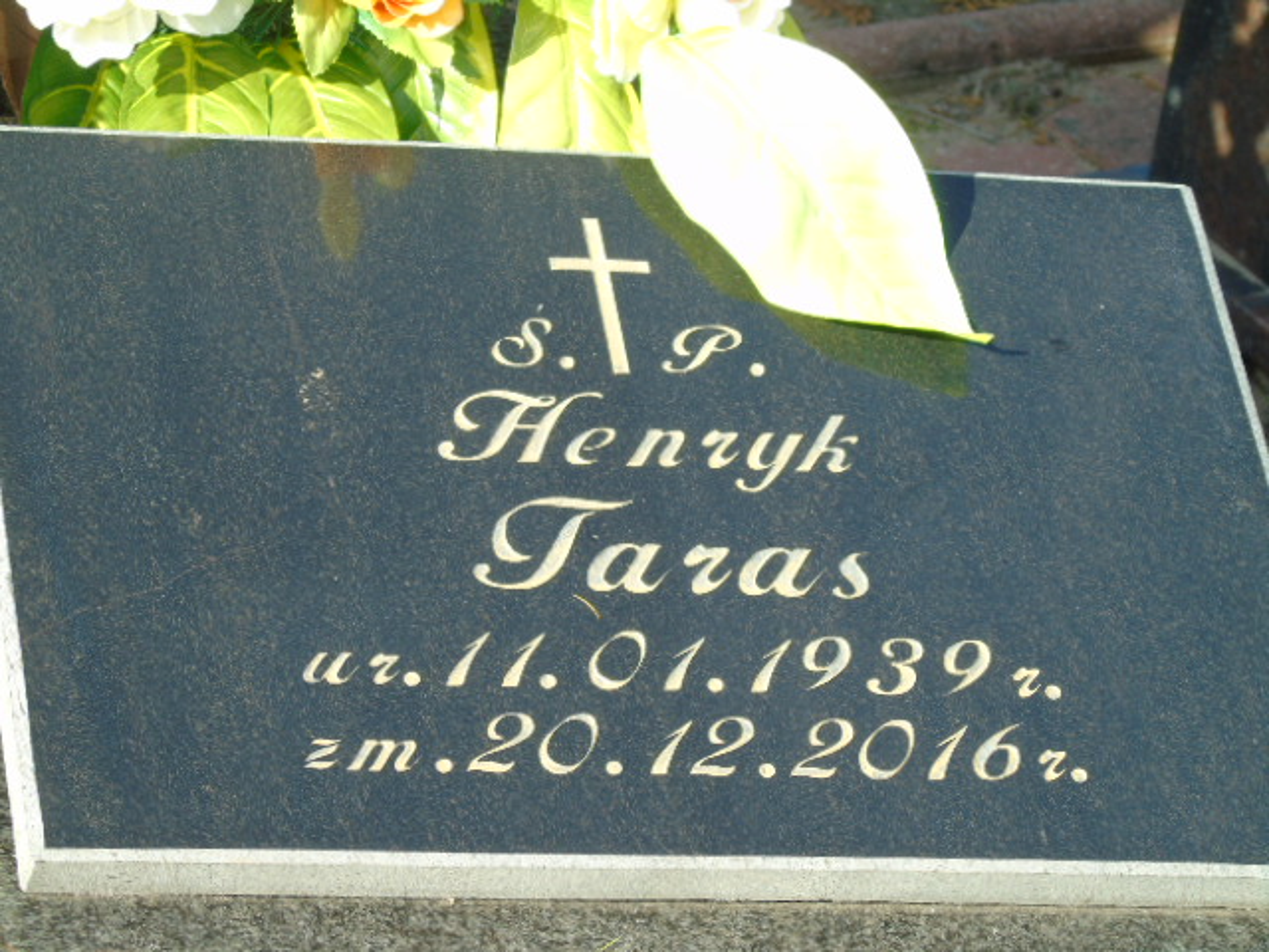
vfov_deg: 9.2
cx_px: 634
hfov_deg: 12.2
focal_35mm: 162
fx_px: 5939
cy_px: 476
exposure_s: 1/125
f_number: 4.9
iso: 80
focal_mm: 29
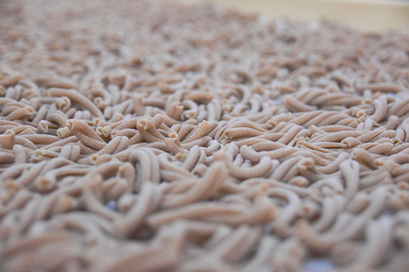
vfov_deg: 17.3
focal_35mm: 79
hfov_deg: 25.7
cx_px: 206
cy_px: 136
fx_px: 897
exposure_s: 1/500
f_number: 4.8
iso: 8000
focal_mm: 52
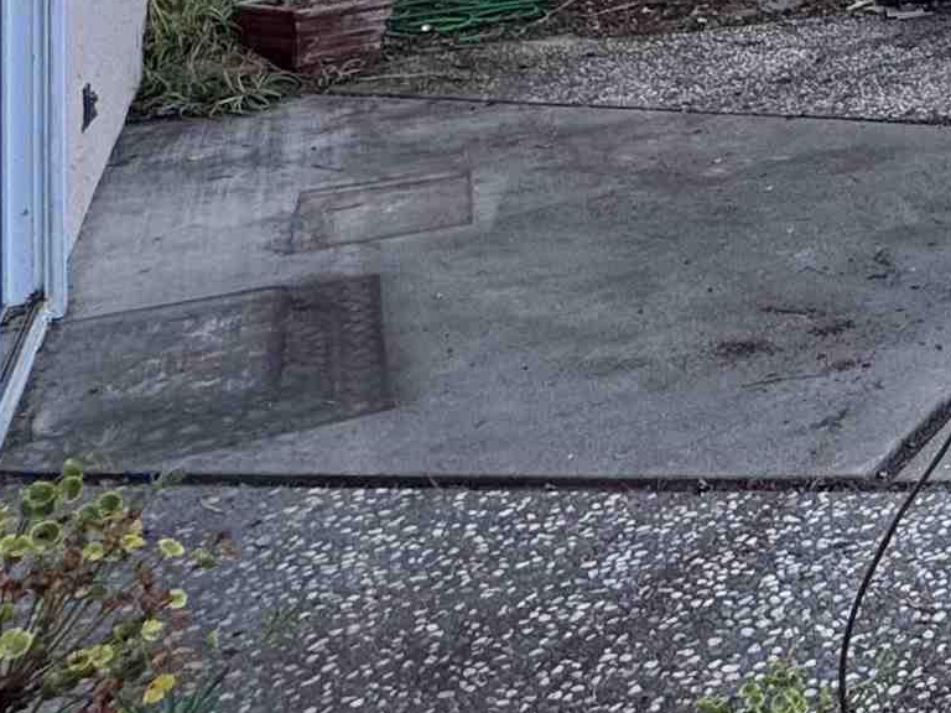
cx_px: 1648
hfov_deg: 22.6
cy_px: -342
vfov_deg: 21.9
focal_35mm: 56
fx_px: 1538
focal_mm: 2.22
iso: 40
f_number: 2.2
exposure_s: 1/191
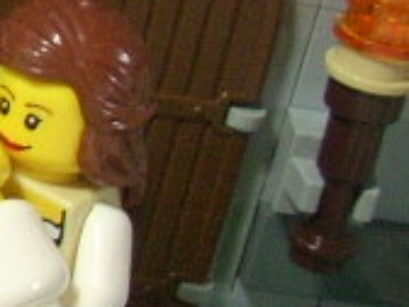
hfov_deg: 7.7
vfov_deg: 6.5
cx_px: -774
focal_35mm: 226
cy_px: -54
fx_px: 2670
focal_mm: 6.2
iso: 200
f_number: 2.8
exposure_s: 1/18.7
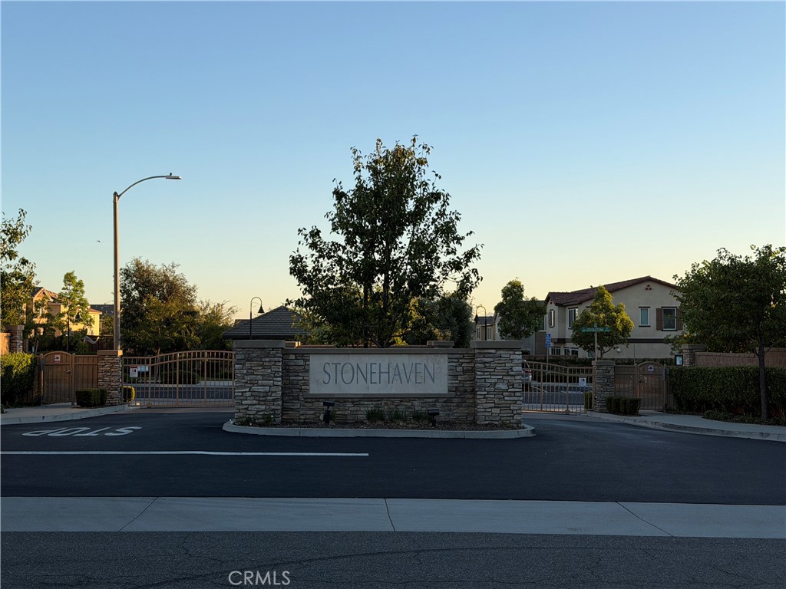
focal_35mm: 48
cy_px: 294
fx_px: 1090
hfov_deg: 39.7
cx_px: 393
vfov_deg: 30.3
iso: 64
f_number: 1.78
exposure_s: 1/1838
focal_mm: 6.76
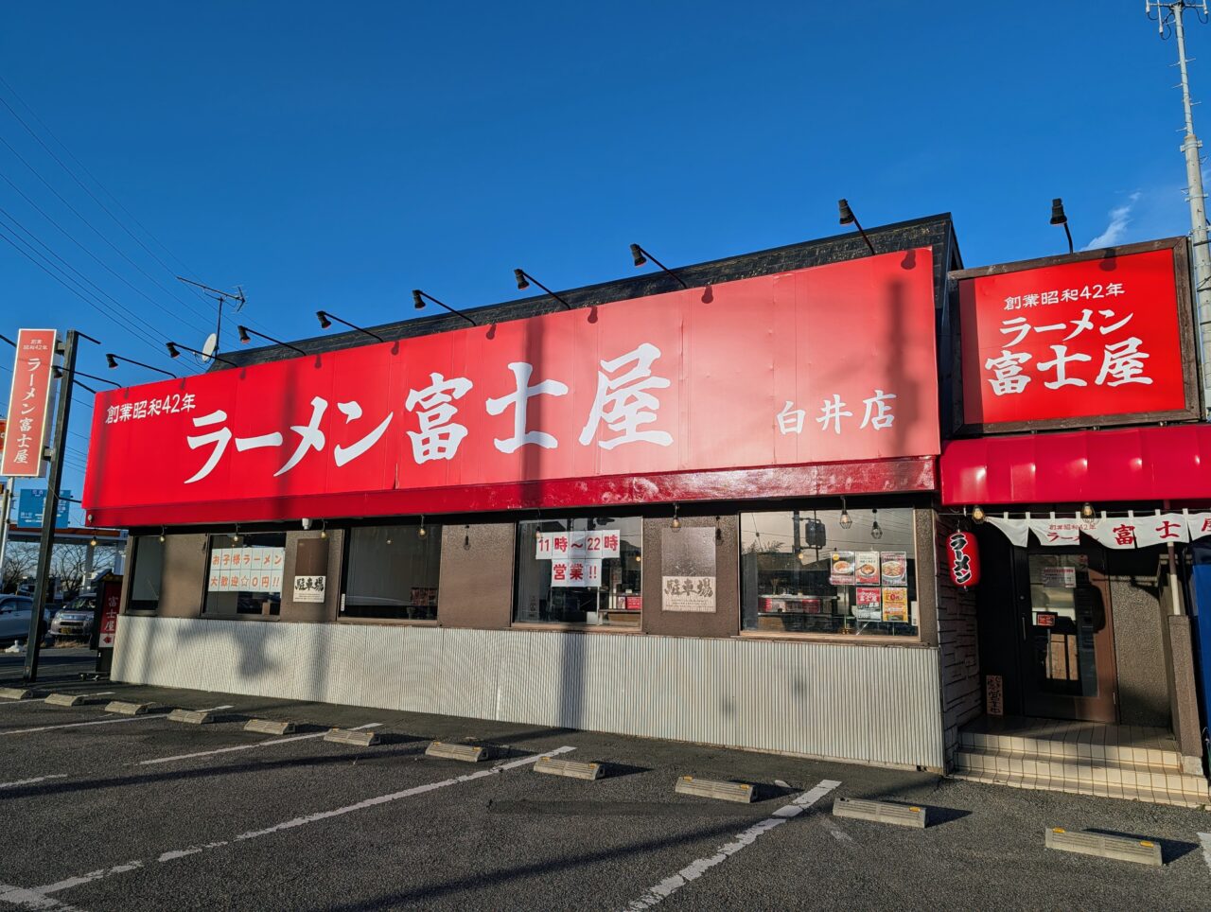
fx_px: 841
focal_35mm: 24
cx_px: 606
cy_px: 456
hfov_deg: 71.5
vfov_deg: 56.9
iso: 22
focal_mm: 6.9
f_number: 1.68
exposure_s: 1/19608
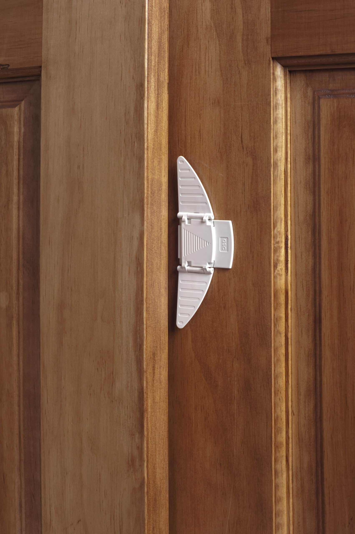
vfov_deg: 39.6
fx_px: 741
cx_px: 178
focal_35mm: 50
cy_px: 267
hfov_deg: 27.0
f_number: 11
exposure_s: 1/180
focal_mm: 50
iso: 200
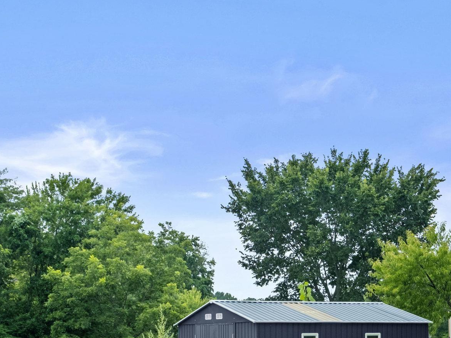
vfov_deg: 19.6
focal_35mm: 74
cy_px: 302
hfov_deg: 26.3
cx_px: 275
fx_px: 964
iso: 200
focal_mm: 24
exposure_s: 1/160
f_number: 8
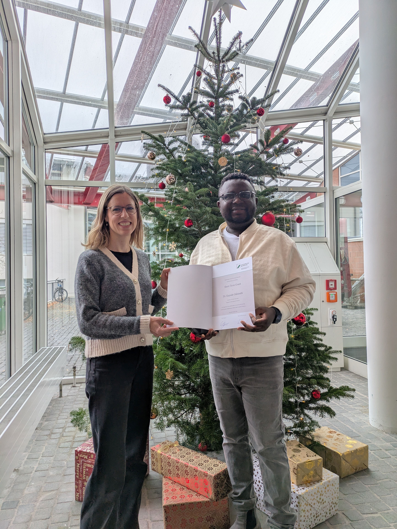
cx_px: 198
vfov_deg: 69.4
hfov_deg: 54.9
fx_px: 382
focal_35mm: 25
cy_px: 264
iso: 48
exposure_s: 1/279
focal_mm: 5.43
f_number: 1.89
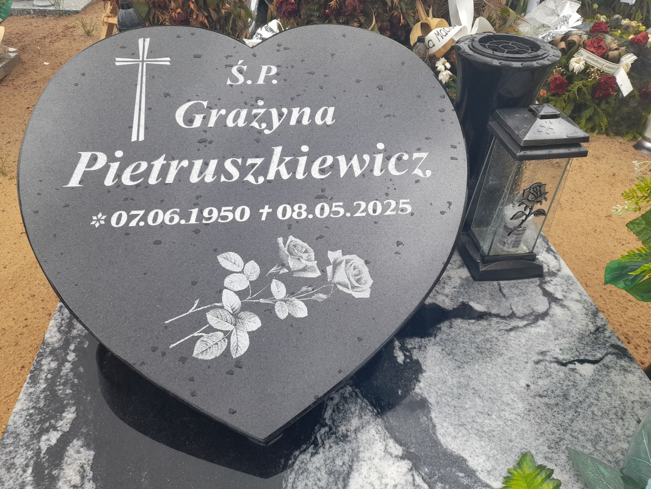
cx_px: 326
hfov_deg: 69.4
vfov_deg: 54.9
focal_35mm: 25
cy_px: 244
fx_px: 470
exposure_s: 1/100
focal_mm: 4.6
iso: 25
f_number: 2
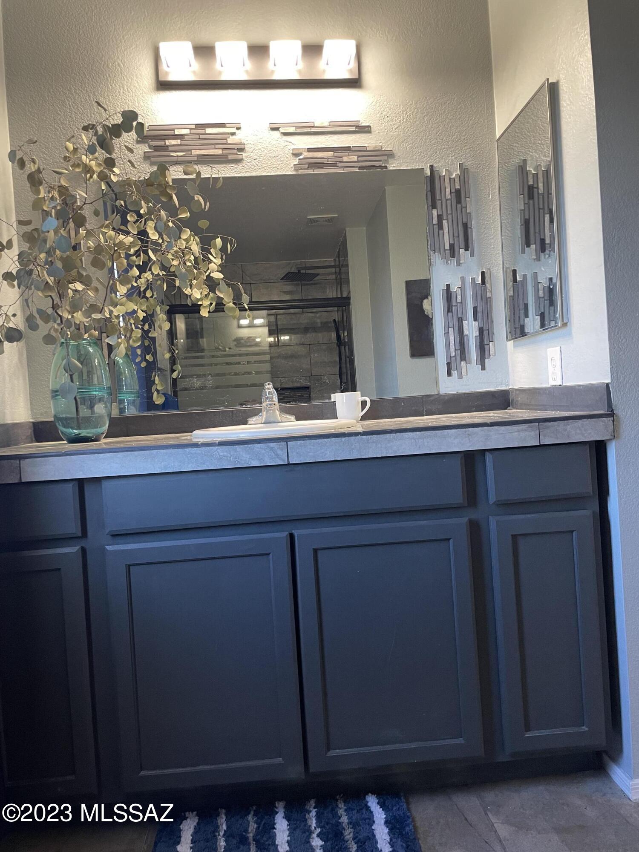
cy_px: 426
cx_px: 320
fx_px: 640
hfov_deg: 53.1
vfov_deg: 67.3
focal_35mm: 26
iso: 250
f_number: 1.6
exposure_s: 1/60
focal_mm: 4.2
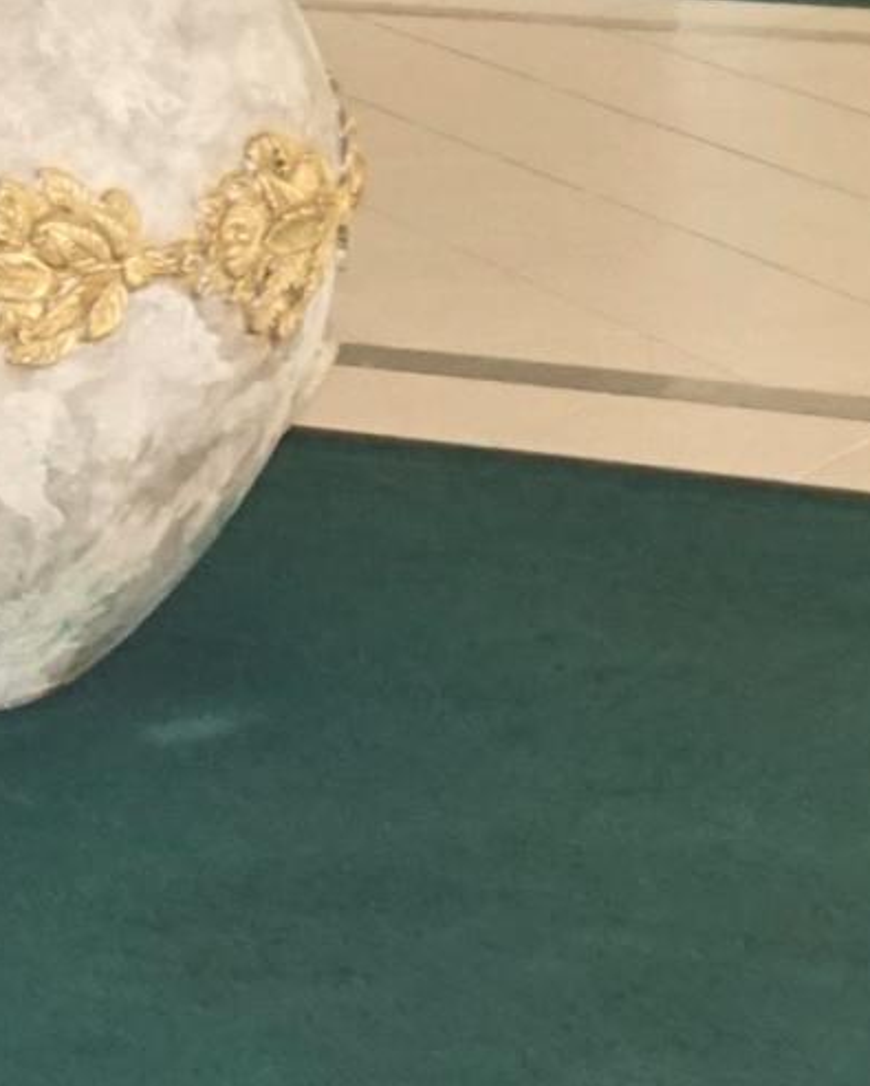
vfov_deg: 13.7
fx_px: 4405
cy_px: -130
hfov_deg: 10.1
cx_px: -1079
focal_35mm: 137
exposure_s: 1/160
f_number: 3.5
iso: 1600
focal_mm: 16
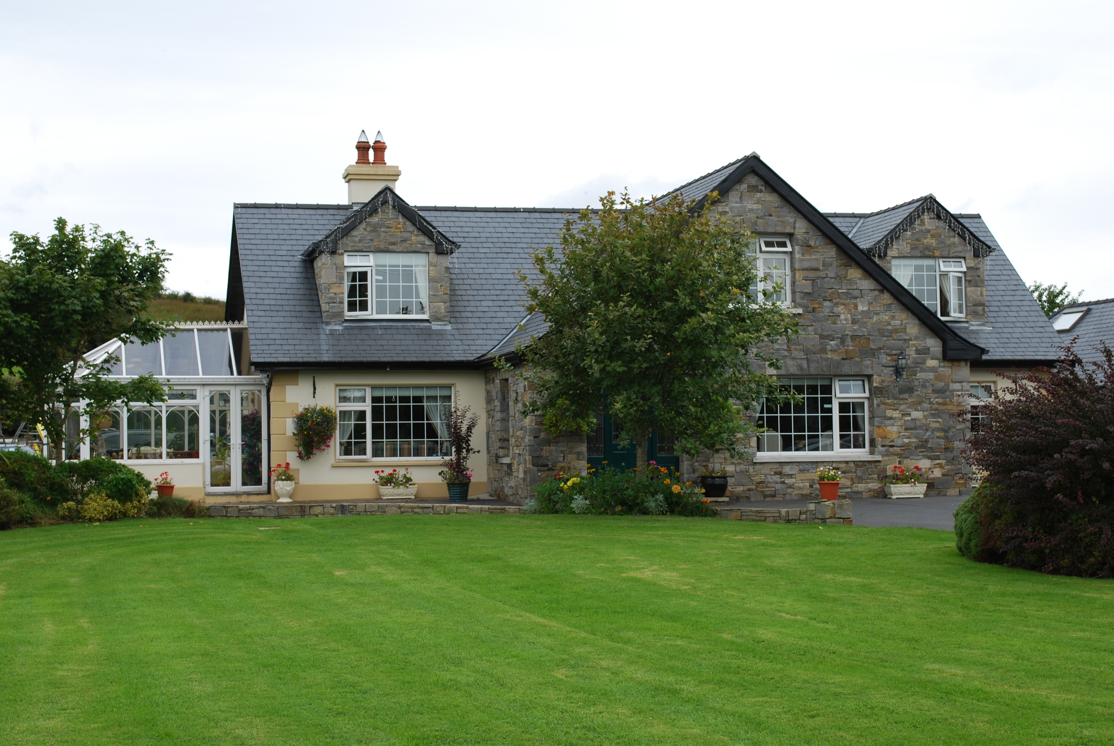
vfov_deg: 21.6
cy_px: 373
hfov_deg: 31.9
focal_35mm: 63
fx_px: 1952
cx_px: 557
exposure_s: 1/80
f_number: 8
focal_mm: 42
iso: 100
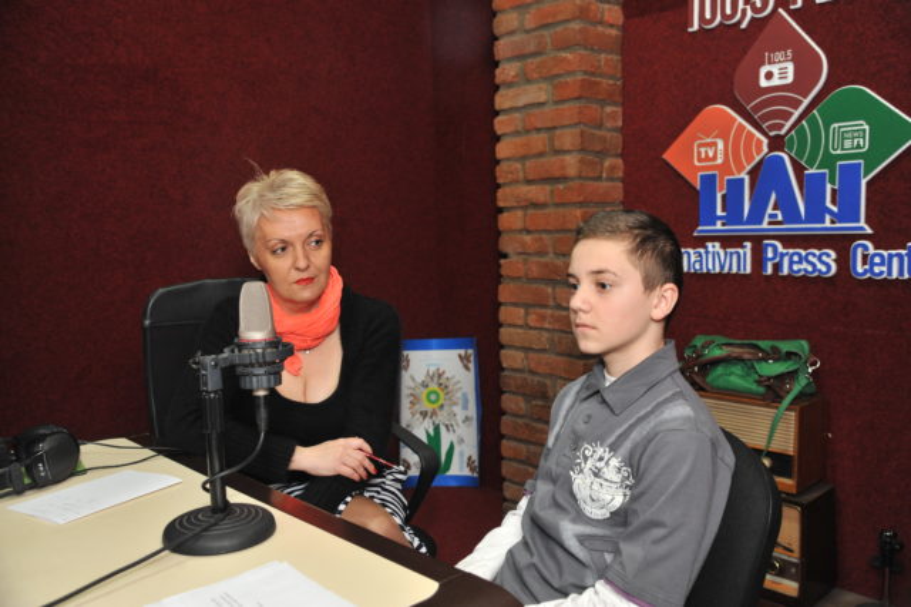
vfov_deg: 38.8
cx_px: 456
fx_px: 860
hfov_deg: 55.8
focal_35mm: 34
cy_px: 304
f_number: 5
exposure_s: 1/60
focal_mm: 34
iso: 800
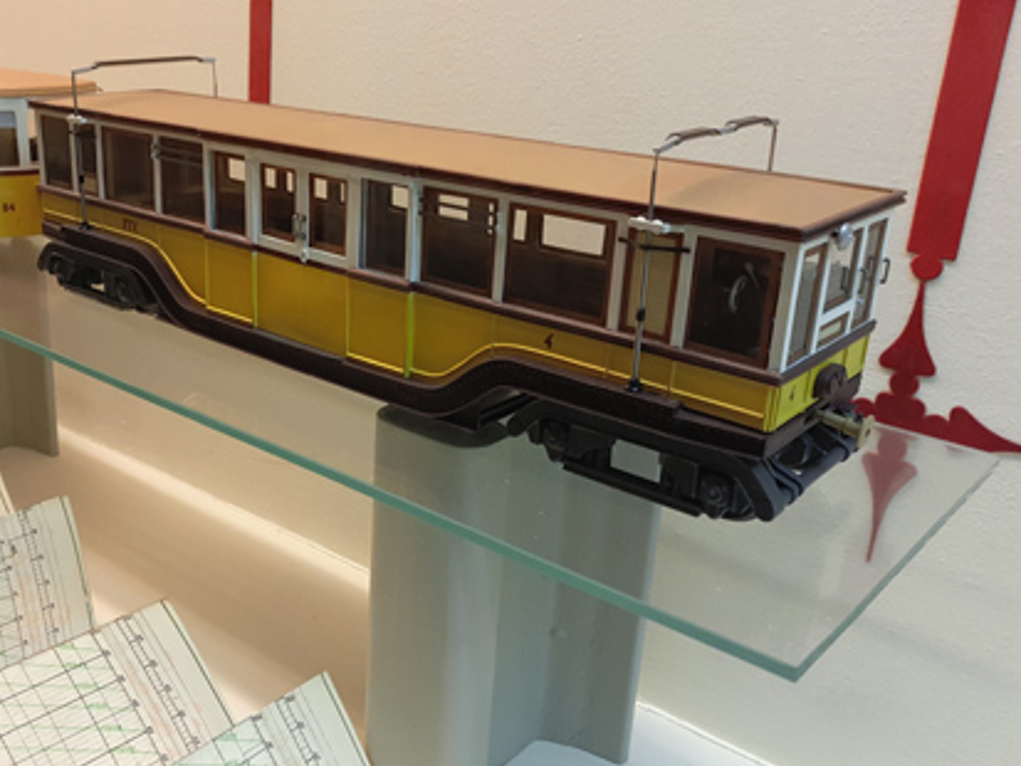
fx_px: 1180
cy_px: 361
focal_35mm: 40
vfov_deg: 36.0
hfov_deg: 46.4
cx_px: 384
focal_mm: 4.73
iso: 200
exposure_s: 1/33
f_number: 2.2
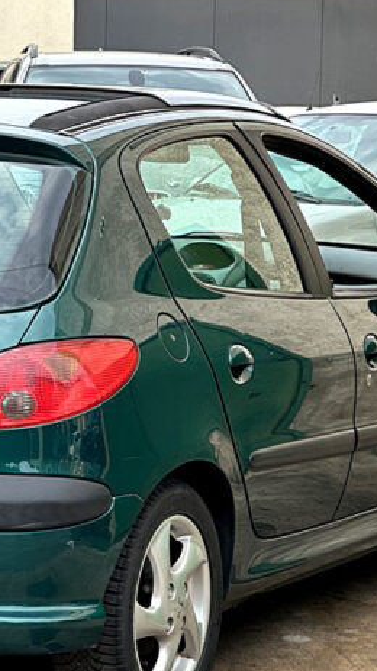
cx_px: 23
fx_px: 2580
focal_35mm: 145
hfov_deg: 8.3
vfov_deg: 14.8
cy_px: 422
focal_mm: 9
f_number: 2.8
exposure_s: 1/121
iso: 20
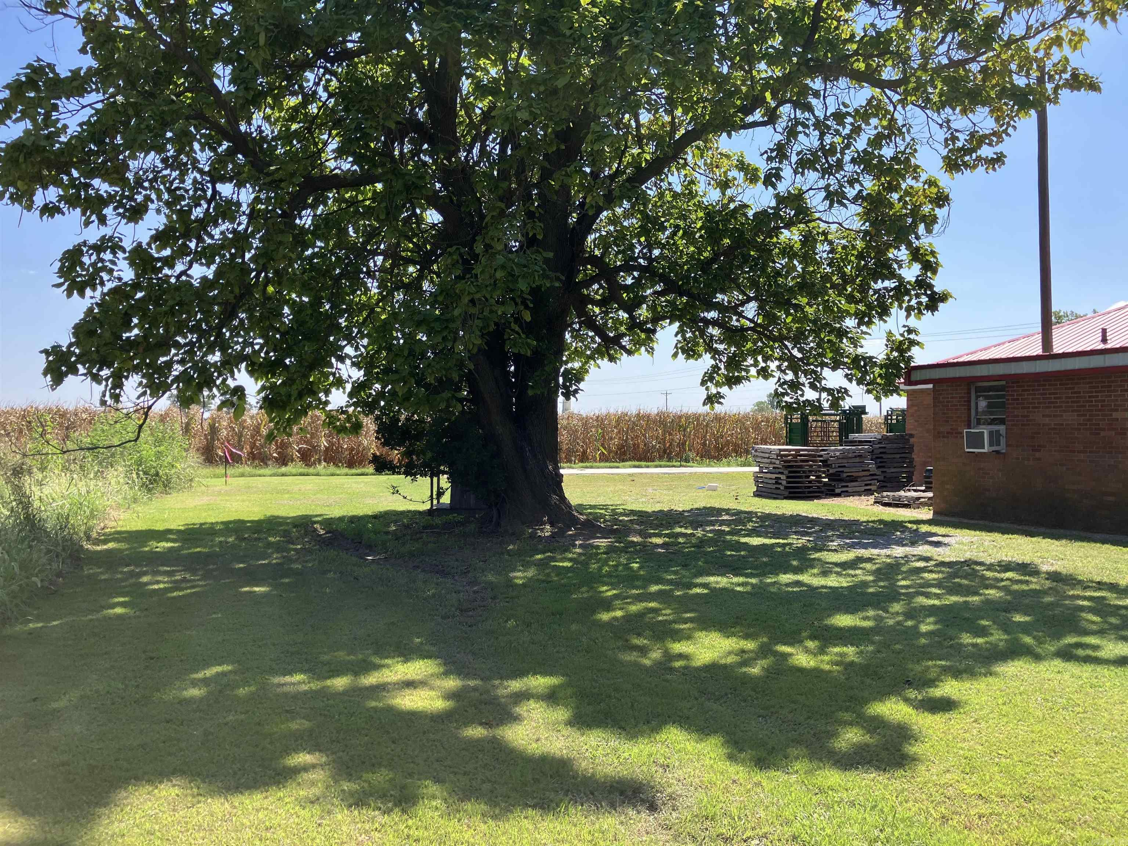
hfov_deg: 63.4
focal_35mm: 28
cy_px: 423
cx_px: 564
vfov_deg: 49.7
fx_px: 912
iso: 32
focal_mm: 3.99
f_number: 1.8
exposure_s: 1/883
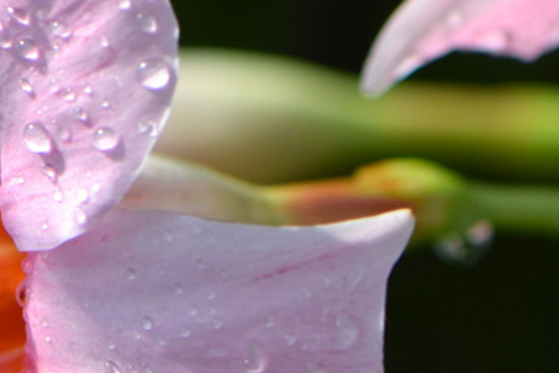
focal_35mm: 718
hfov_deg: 2.9
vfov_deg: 1.9
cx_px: 345
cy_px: 219
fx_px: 11157
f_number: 5.6
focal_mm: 105
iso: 160
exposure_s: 1/320
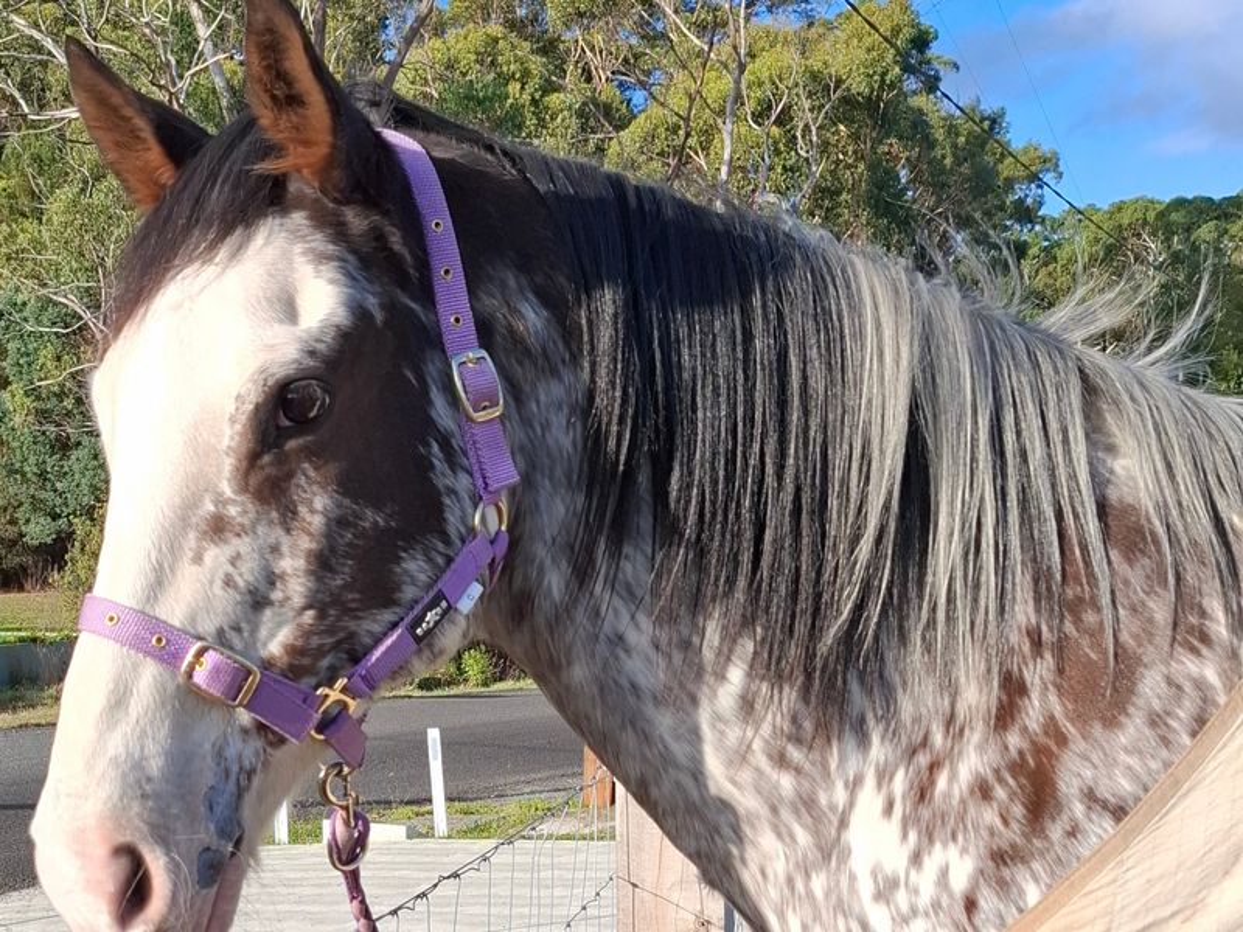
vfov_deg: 58.9
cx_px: 622
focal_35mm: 23
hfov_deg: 73.9
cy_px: 466
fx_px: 826
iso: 50
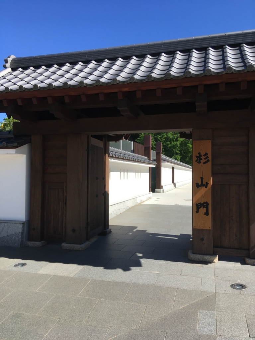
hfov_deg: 48.2
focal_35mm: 29
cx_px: 128
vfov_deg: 61.7
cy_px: 170
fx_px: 285
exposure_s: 1/1166
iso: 25
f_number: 2.2
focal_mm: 4.15
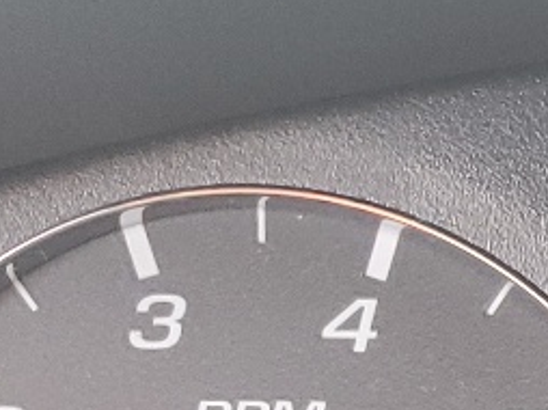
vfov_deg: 8.6
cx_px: 1320
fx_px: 2594
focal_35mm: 164
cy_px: 818
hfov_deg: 10.4
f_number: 1.5
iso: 60
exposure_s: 1/120
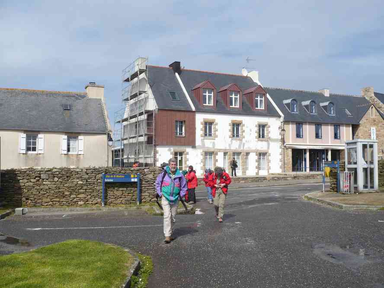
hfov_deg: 52.6
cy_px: 144
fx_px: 388
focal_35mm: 35
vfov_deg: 40.7
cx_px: 192
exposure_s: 1/320
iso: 100
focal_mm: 5.8
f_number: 8
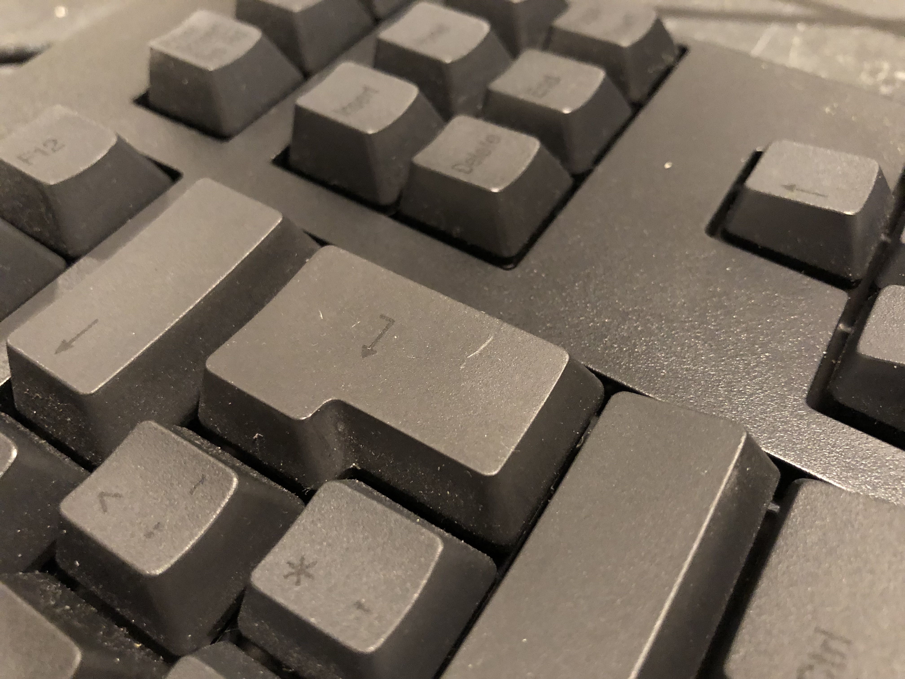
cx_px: 452
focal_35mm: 28
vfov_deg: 49.7
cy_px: 340
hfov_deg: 63.4
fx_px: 732
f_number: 1.8
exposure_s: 1/4
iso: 160
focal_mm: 3.99
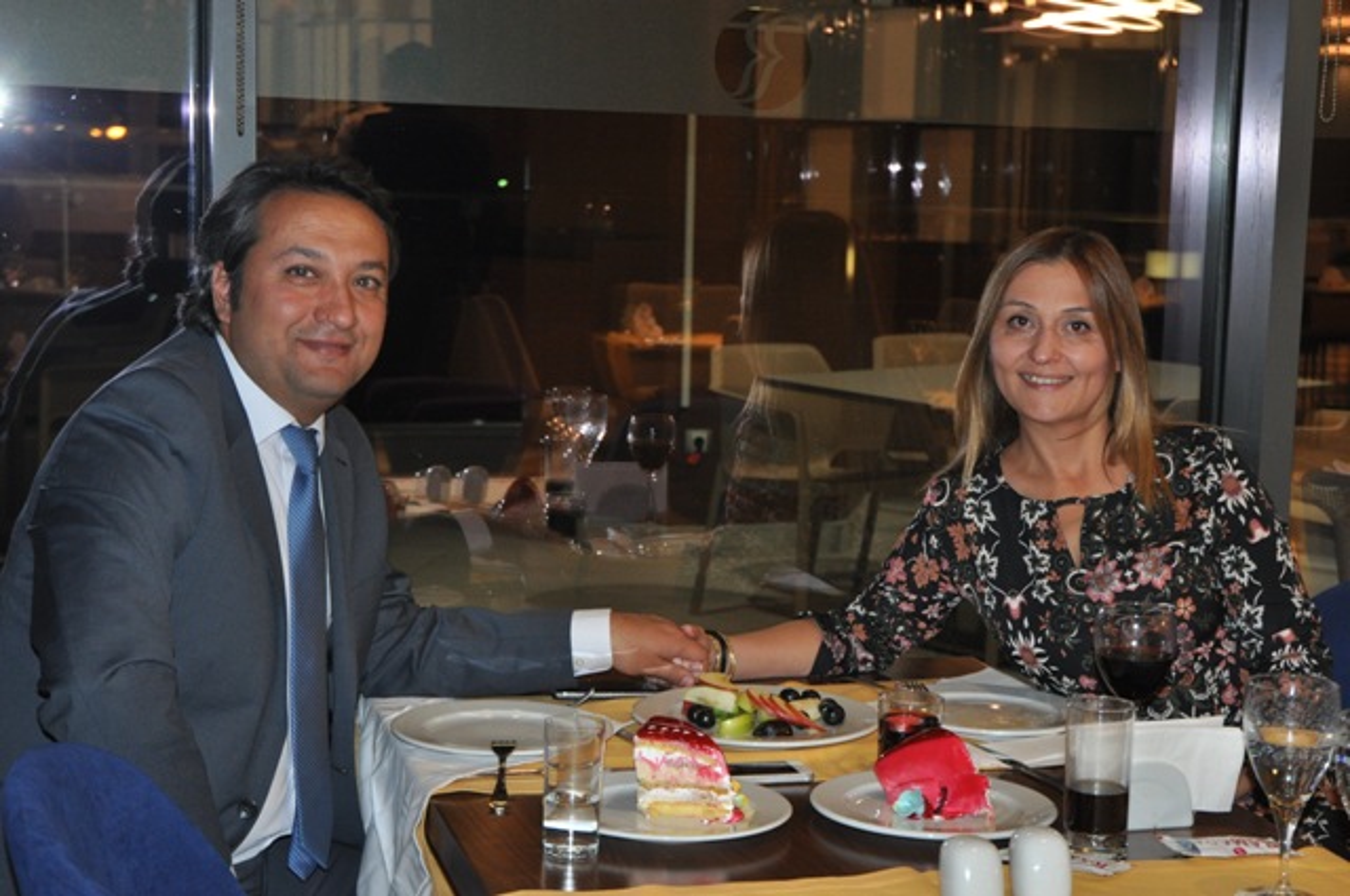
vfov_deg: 20.6
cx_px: 675
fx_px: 2472
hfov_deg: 30.5
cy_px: 448
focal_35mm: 66
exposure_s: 1/60
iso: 800
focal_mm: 44
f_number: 4.2
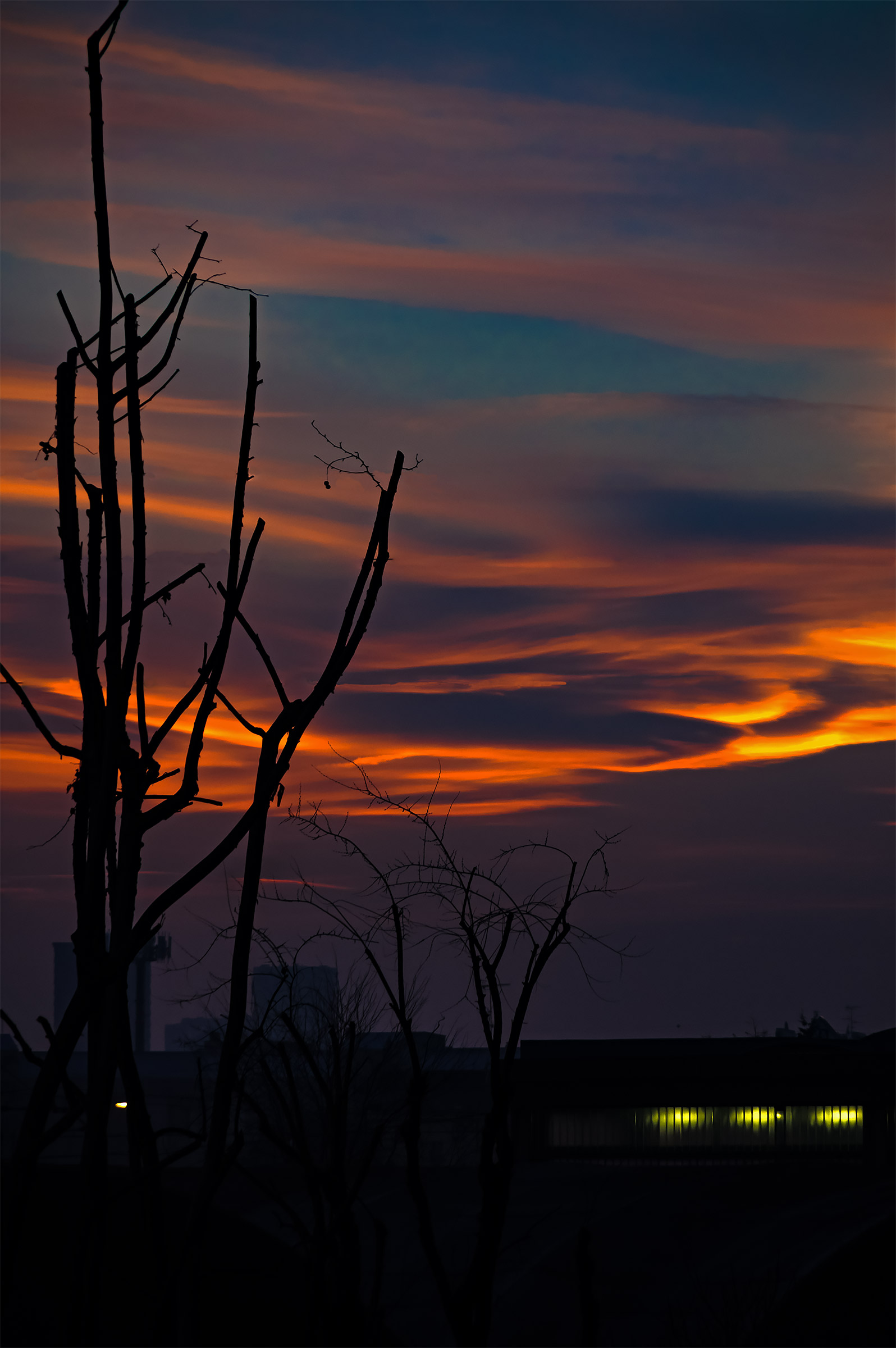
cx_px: 448
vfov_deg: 10.2
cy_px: 674
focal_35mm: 202
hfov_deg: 6.8
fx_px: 7554
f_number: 5.6
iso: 200
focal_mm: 135
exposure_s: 1/200
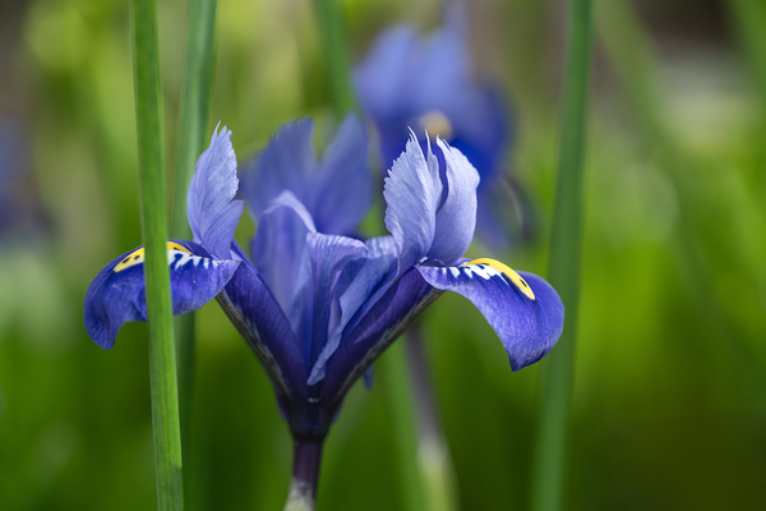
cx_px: 383
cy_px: 256
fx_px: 1915
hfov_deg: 22.6
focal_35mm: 90
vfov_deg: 15.2
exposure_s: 1/500
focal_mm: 90
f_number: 5.6
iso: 1000
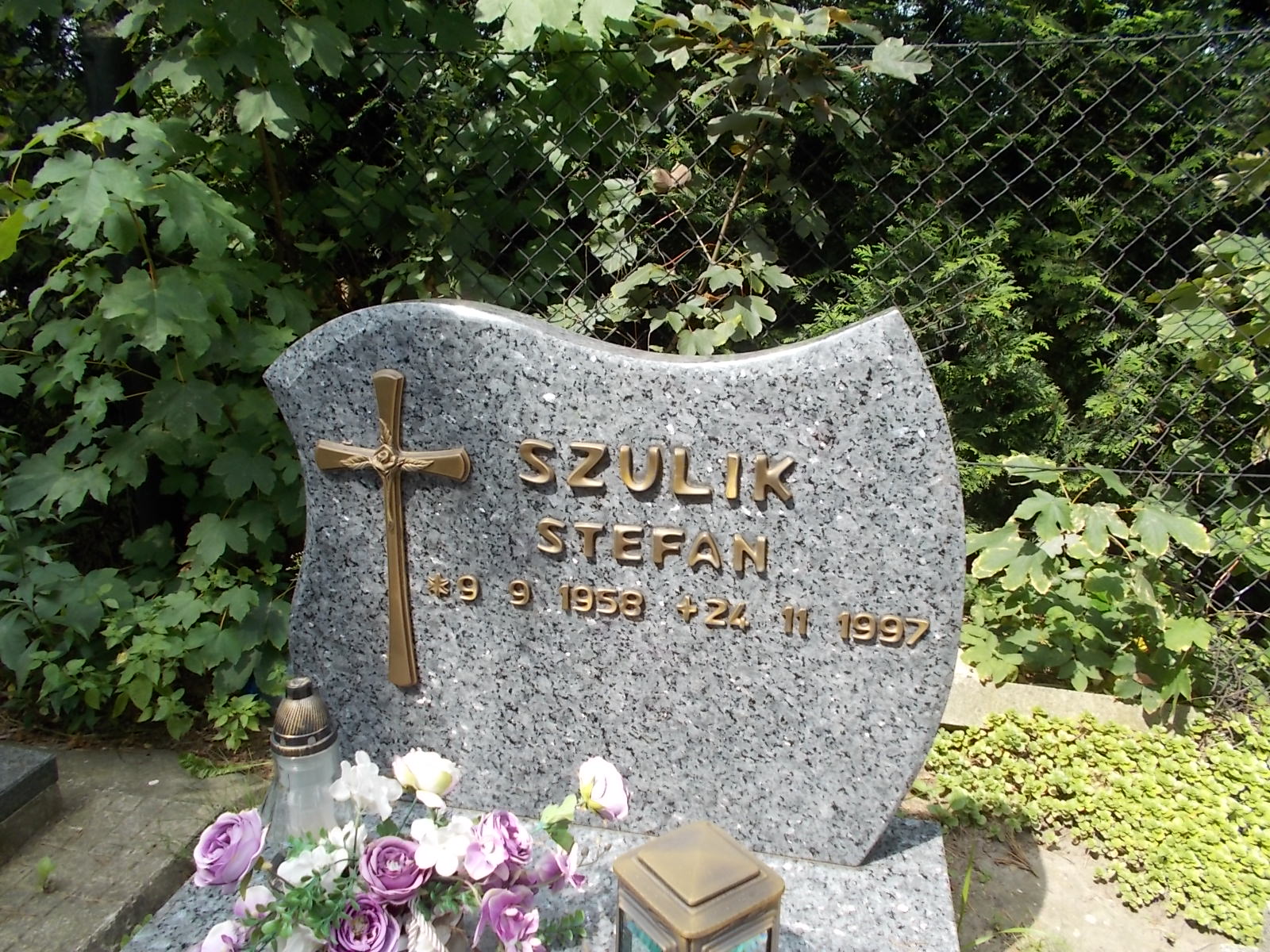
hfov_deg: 67.3
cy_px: 476
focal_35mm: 26
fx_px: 954
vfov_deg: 53.1
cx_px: 635
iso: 80
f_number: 3.2
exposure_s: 1/320
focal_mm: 4.6
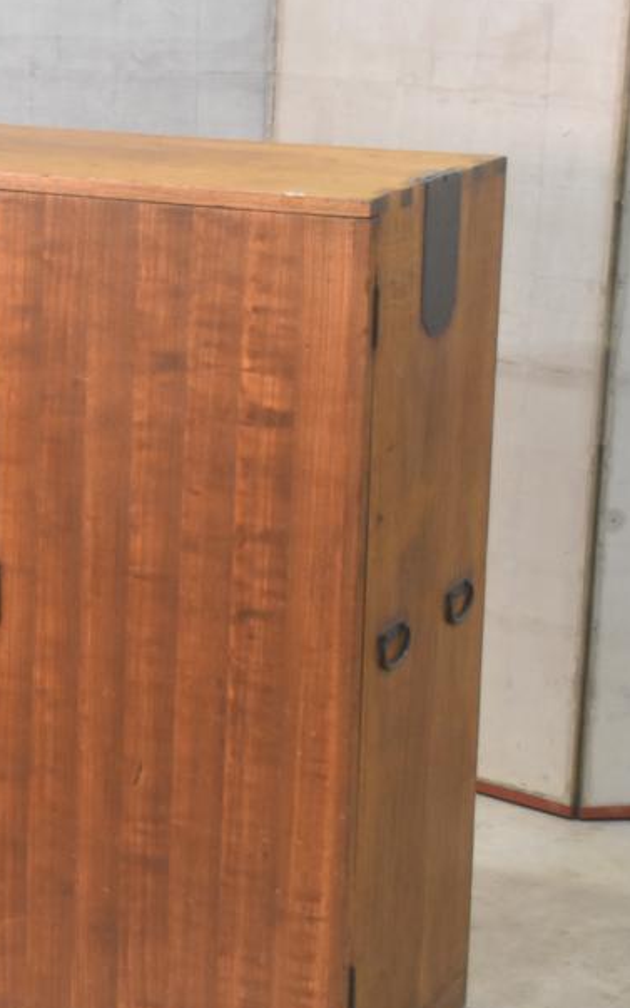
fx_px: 3323
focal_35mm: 121
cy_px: 594
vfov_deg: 17.2
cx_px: 58
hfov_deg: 10.8
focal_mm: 44
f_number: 4.5
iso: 1800
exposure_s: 1/60
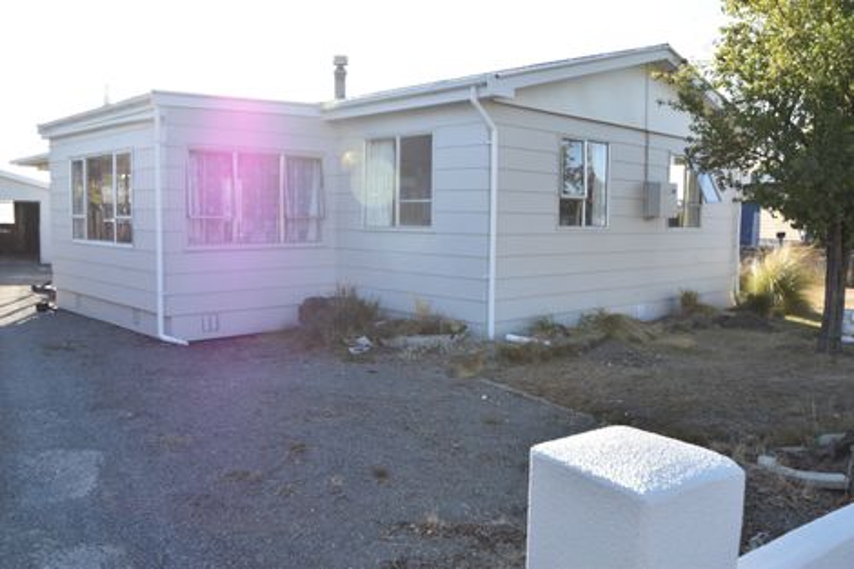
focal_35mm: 28
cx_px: 427
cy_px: 284
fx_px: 676
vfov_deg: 45.6
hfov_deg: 64.6
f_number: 8
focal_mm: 19
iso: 220
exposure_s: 1/250
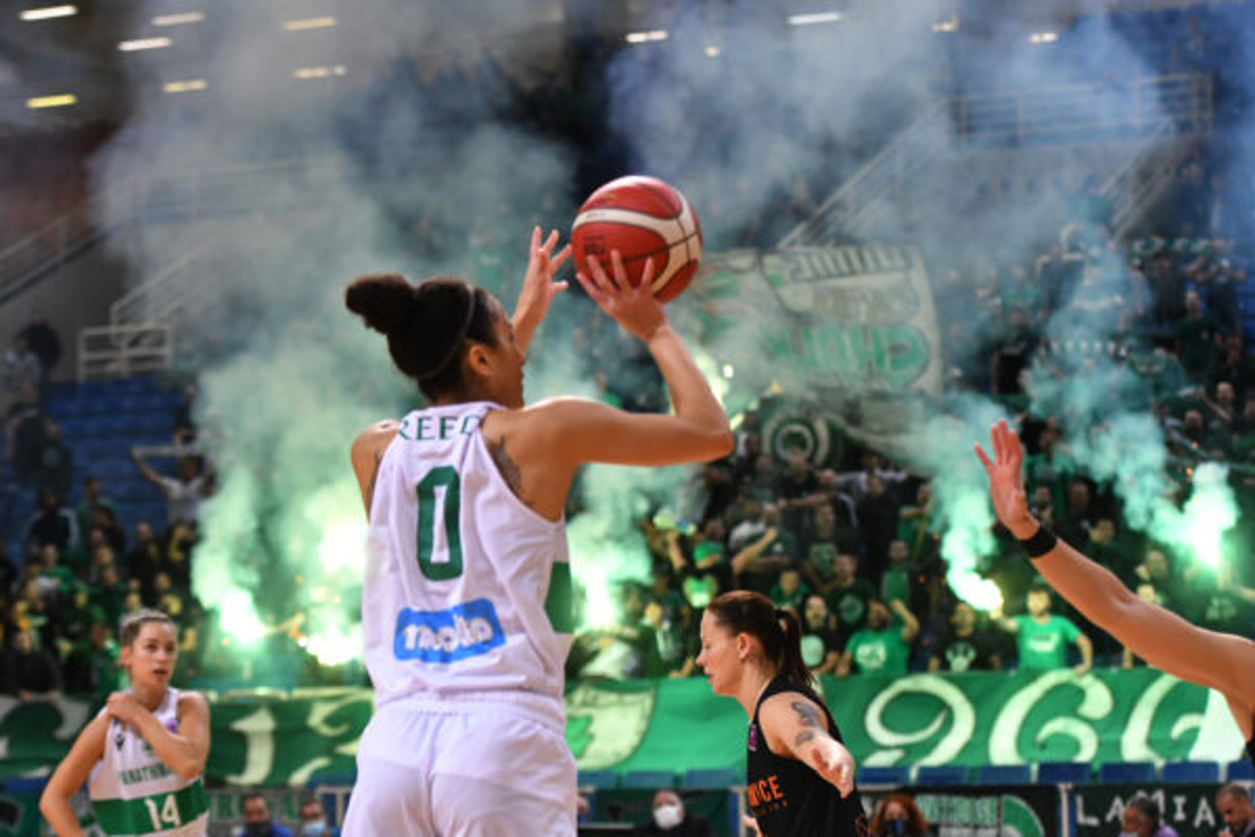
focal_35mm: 105
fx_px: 3660
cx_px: 628
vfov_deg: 13.0
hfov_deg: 19.5
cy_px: 418
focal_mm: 70
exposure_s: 1/500
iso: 2500
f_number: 2.8
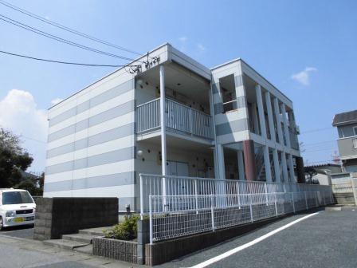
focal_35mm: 26
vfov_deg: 53.1
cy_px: 134
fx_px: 268
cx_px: 178
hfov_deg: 67.3
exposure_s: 1/800
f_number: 3.5
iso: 100
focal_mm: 4.6
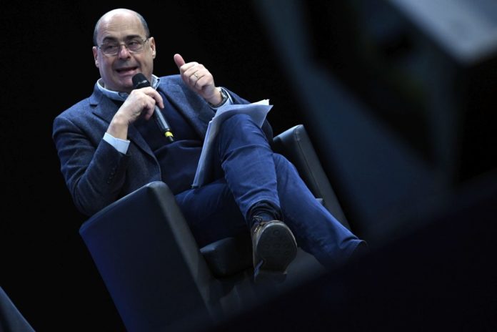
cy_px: 166
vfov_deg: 5.7
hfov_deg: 8.6
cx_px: 248
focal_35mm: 240
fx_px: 3313
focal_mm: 160
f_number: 4
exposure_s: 1/400
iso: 4000
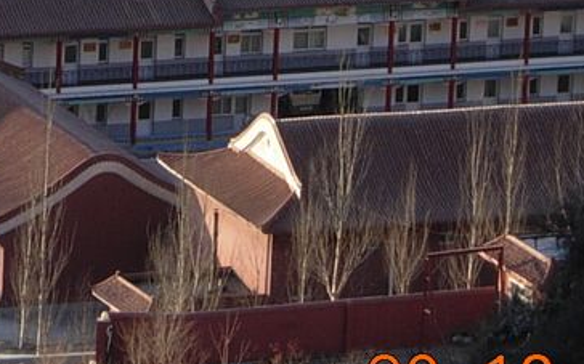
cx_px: 30
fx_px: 7476
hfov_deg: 4.5
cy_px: -228
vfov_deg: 2.8
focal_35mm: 470
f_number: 5.3
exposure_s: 1/95.8
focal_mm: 26.3
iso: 50
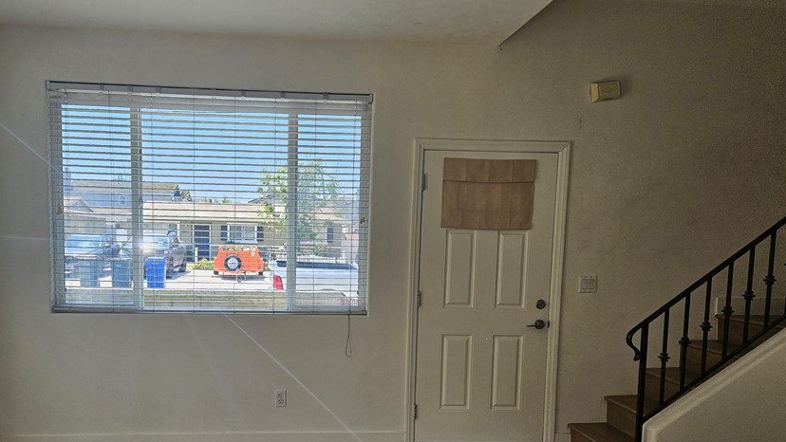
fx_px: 646
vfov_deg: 37.3
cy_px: 302
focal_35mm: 31
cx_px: 324
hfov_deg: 62.2
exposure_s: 1/221
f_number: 1.8
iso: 25
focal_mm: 5.4
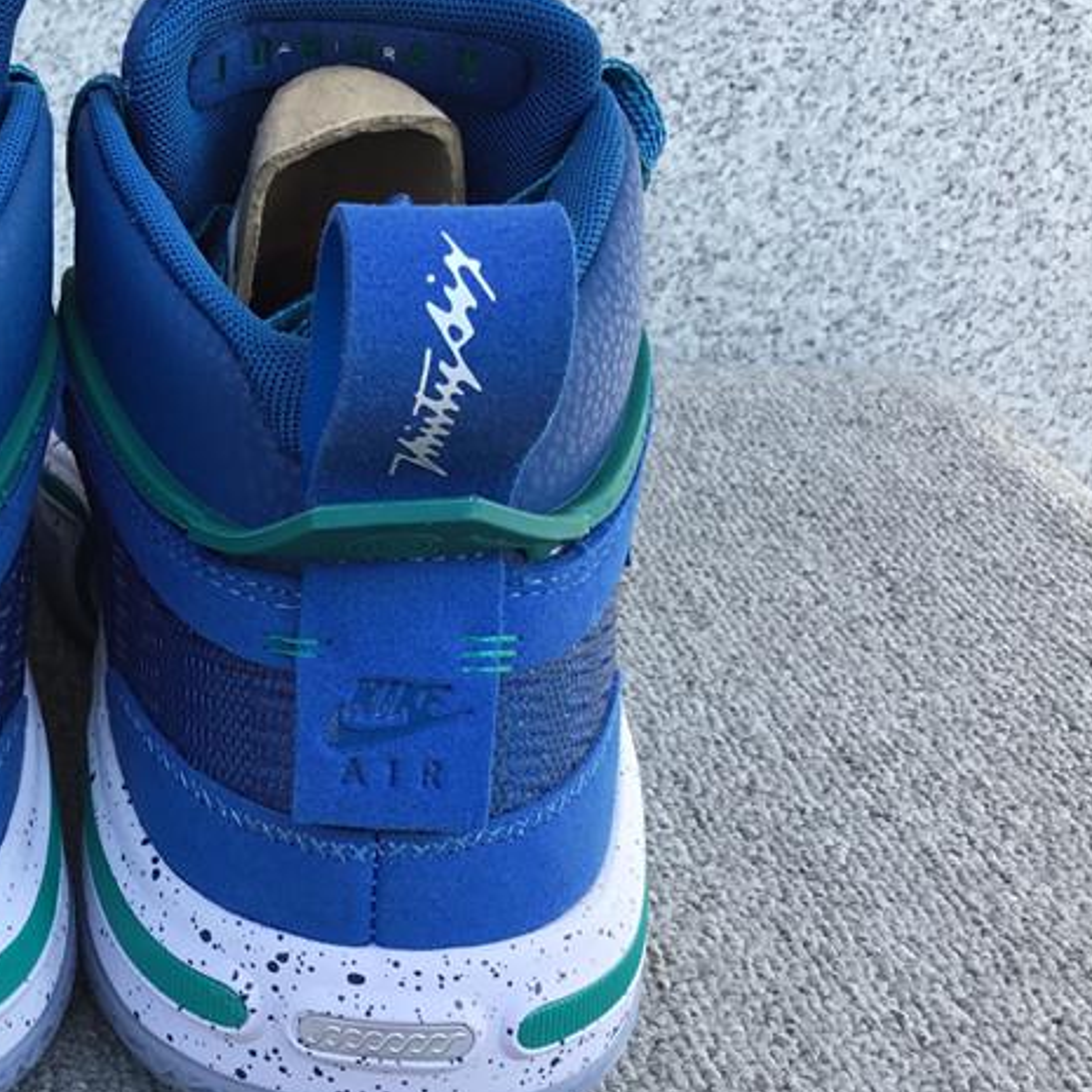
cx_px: 42
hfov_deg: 30.3
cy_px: 511
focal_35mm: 53
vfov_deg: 32.2
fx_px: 1892
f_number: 2.4
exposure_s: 1/252
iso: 25
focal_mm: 3.3
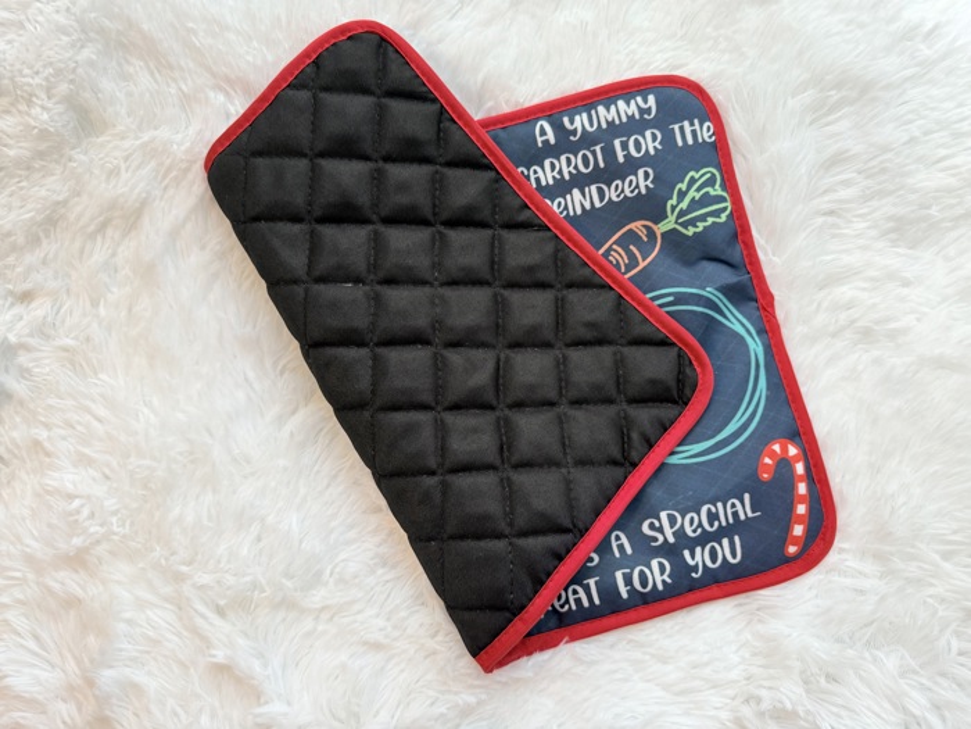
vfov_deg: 56.8
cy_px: 364
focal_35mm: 24
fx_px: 673
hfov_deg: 71.6
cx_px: 486
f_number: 1.78
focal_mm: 6.76
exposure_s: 1/120
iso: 160
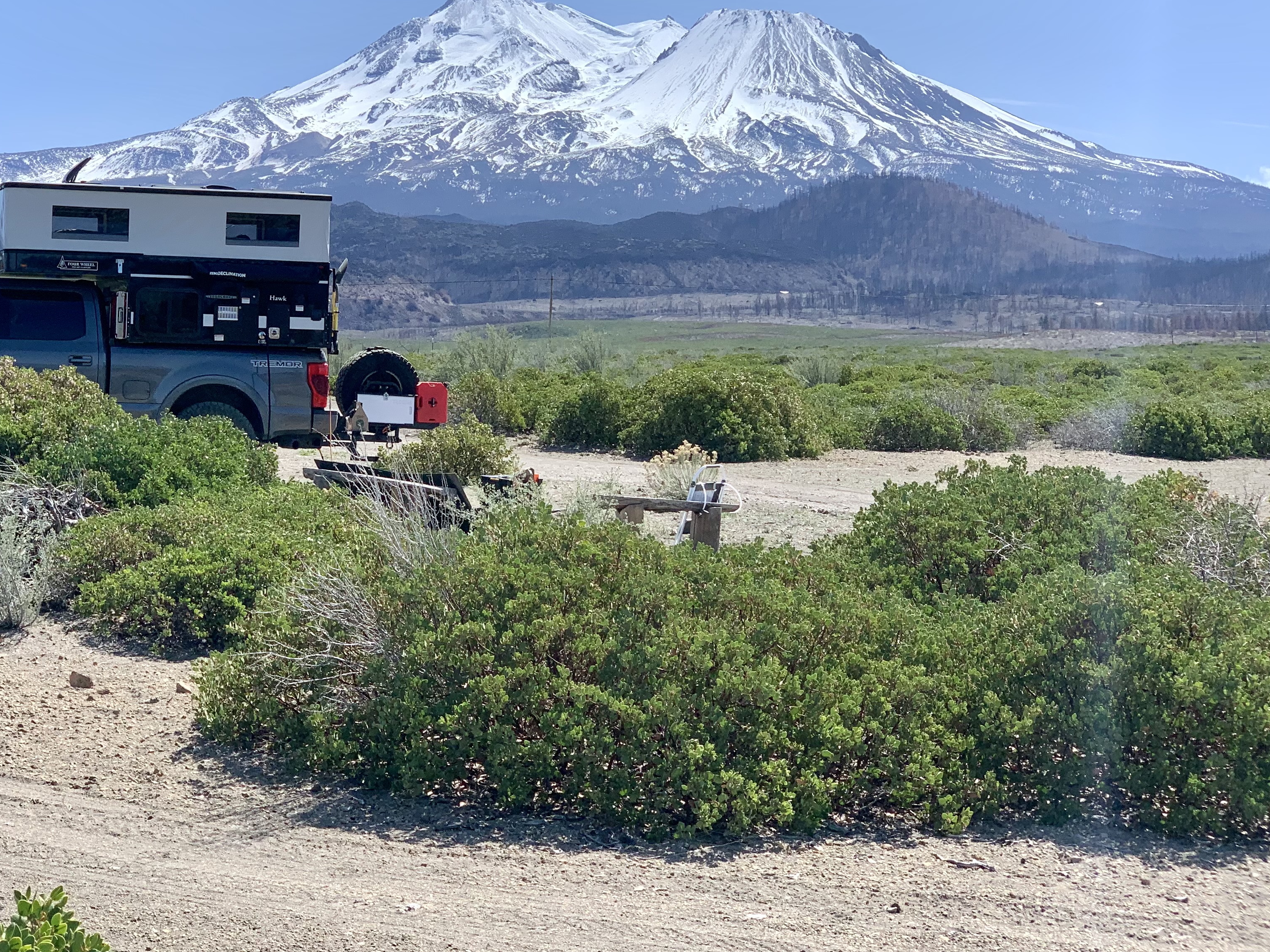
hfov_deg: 28.0
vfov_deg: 21.3
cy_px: 344
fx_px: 2531
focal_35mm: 69
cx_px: 457
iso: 16
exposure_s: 1/1261
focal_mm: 6
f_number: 2.4
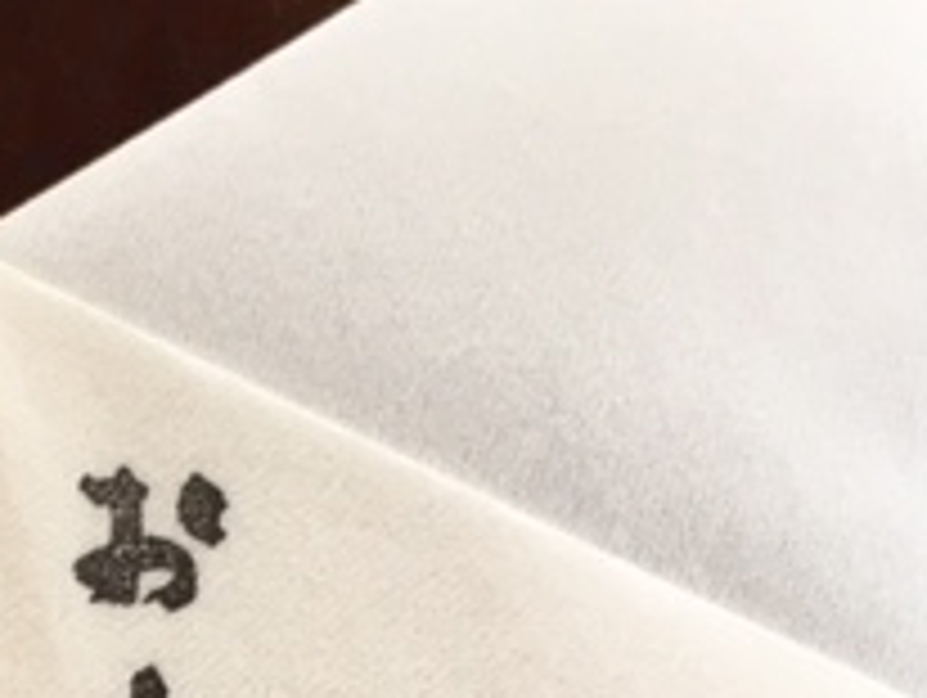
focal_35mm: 90
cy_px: 788
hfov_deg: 21.1
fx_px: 2413
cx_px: 22
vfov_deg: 15.9
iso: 32
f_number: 2.2
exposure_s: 1/33
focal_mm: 4.15
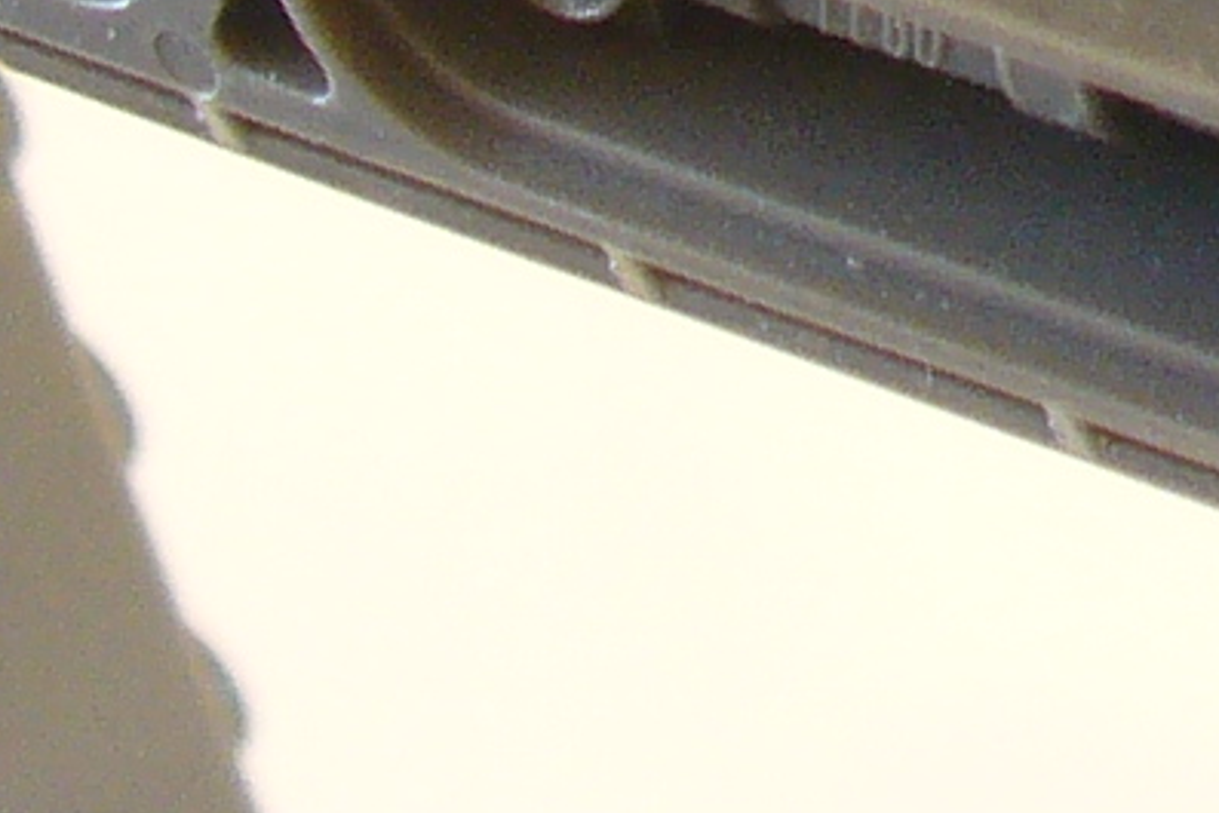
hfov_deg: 7.7
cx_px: 3000
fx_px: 8400
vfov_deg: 5.3
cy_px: -1215
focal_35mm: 248
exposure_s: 1/15
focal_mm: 6.1
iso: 150
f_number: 2.8
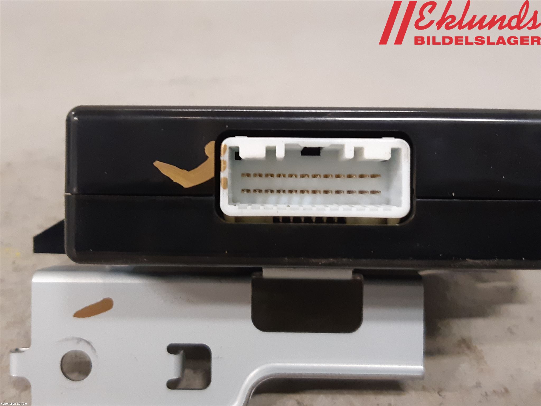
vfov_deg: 53.1
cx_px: 270
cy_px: 203
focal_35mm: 26
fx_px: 406
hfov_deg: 67.3
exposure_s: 1/60
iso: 320
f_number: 1.7
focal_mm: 3.93
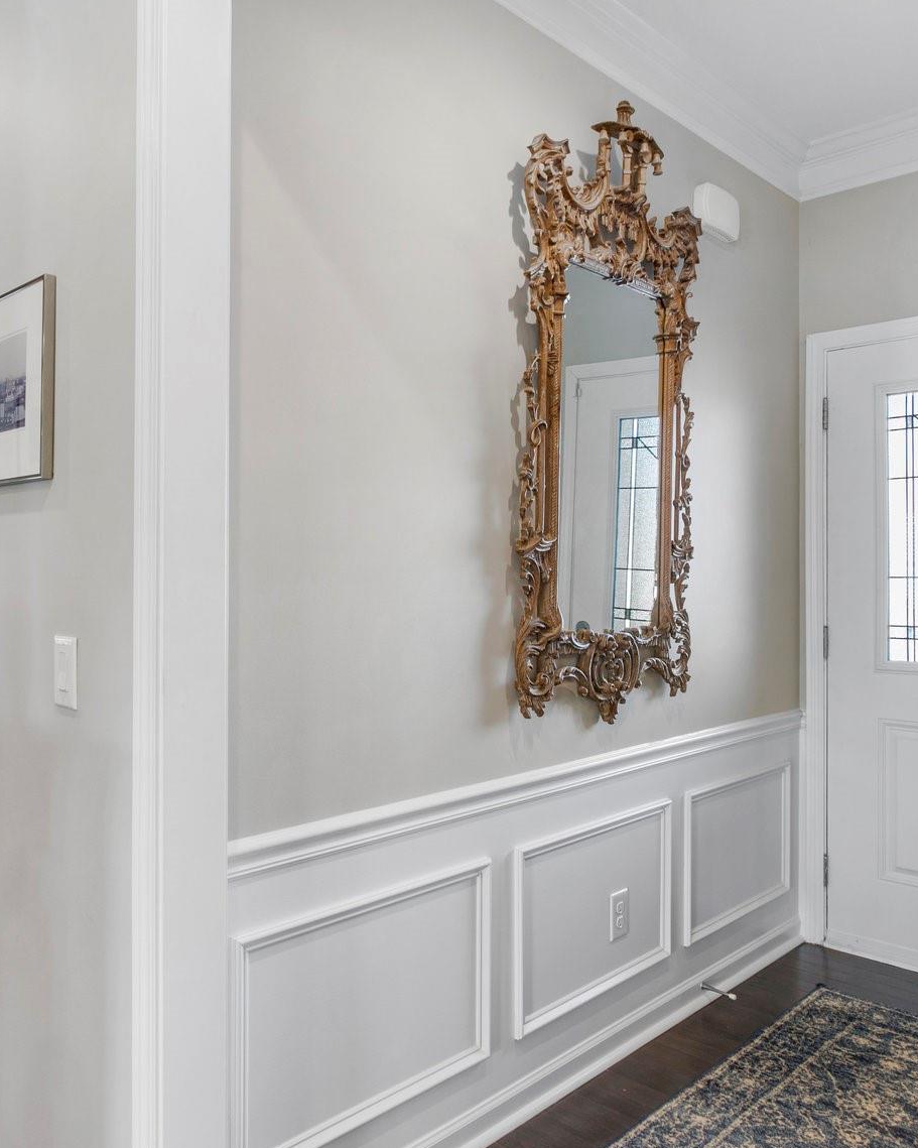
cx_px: 396
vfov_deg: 64.0
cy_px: 599
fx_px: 917
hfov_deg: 53.0
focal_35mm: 27
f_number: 11
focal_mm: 16
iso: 100
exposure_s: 1/1.25
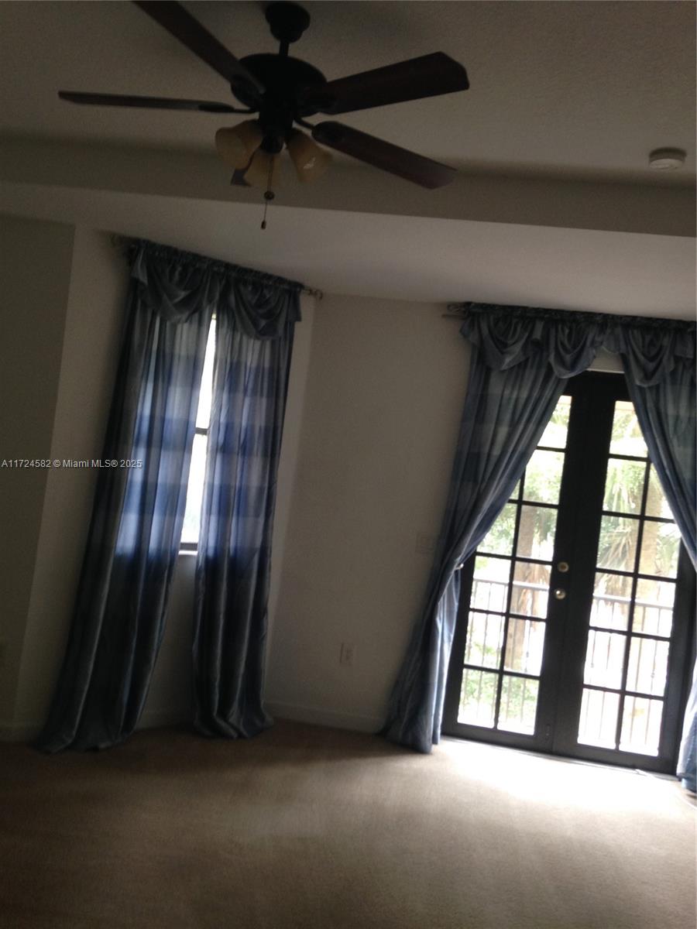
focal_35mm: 33
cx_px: 348
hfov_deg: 42.9
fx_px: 886
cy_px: 464
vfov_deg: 55.4
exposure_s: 1/20
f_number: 2.4
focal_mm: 4.12
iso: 100
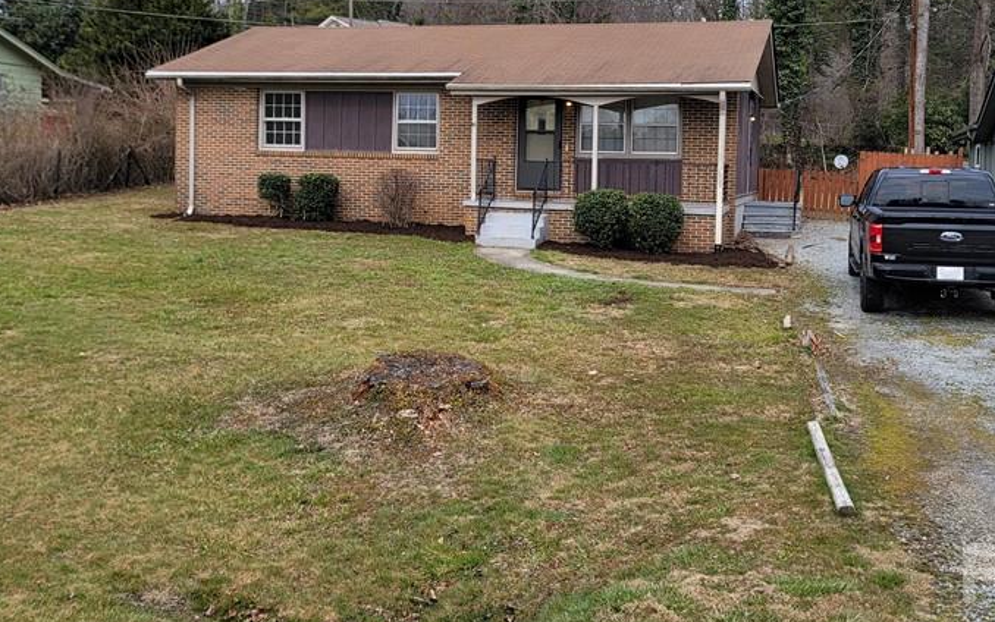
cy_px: 194
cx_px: 506
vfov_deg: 31.7
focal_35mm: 40
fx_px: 1085
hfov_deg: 49.3
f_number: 1.8
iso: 20
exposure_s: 1/519
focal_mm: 7
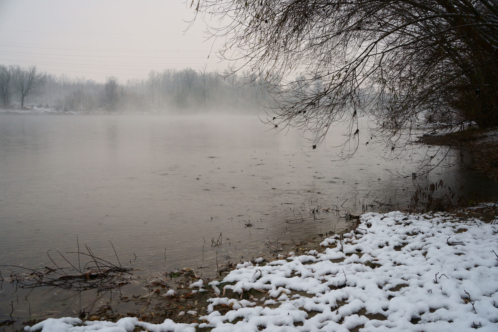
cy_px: 166
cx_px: 249
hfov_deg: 54.4
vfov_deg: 37.9
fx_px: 484
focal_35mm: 35
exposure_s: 1/15
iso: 250
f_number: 14
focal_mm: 35
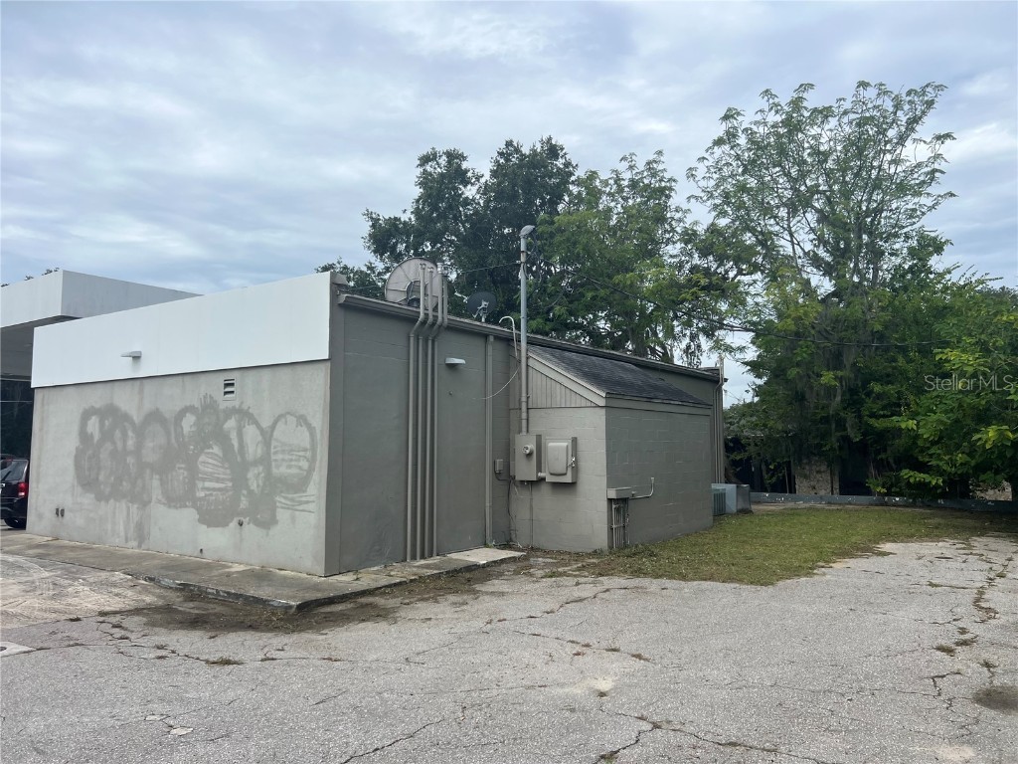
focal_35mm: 26
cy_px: 382
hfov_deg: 67.3
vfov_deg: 53.1
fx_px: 765
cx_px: 509
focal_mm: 5.7
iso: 50
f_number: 1.5
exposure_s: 1/4831
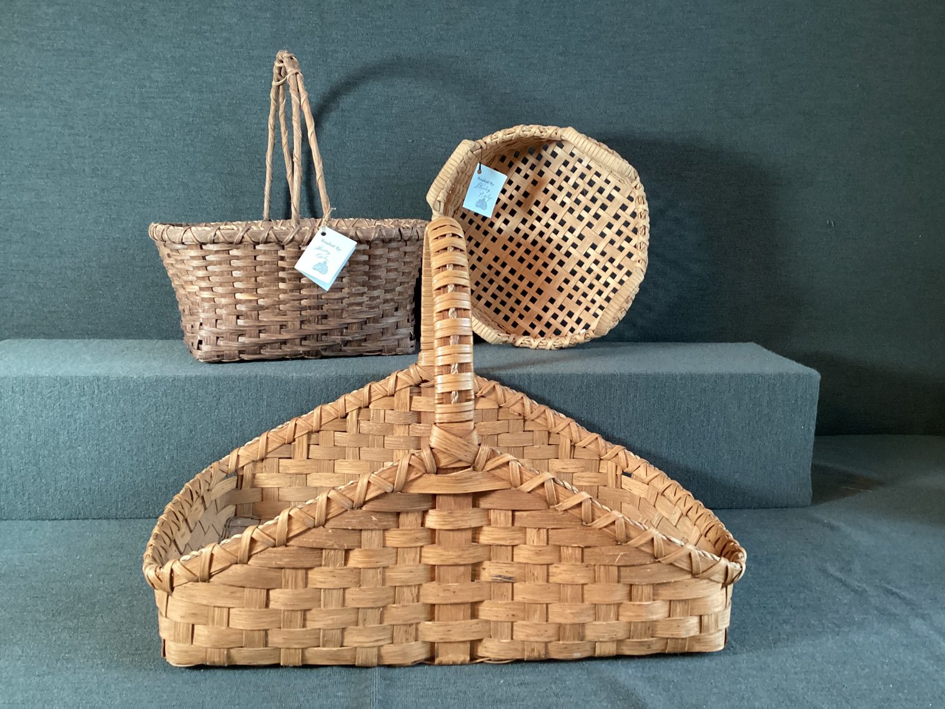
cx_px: 472
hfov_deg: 58.3
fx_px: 846
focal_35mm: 31
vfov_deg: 45.4
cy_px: 354
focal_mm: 3.3
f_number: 2.4
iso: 320
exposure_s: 1/40
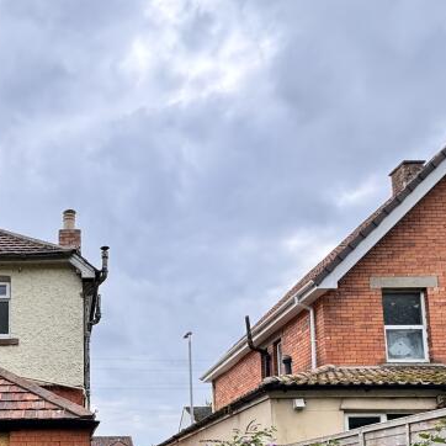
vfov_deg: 41.3
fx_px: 510
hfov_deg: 43.8
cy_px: 444
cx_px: 60
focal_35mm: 35
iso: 50
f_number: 2.2
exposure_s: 1/556
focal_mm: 2.22
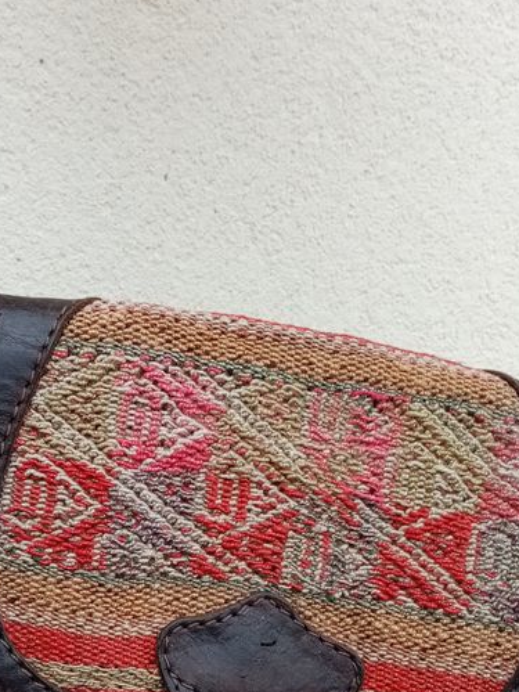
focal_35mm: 52
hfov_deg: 27.9
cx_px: 191
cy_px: 597
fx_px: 1040
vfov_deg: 35.1
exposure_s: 1/100
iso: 122
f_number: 1.8
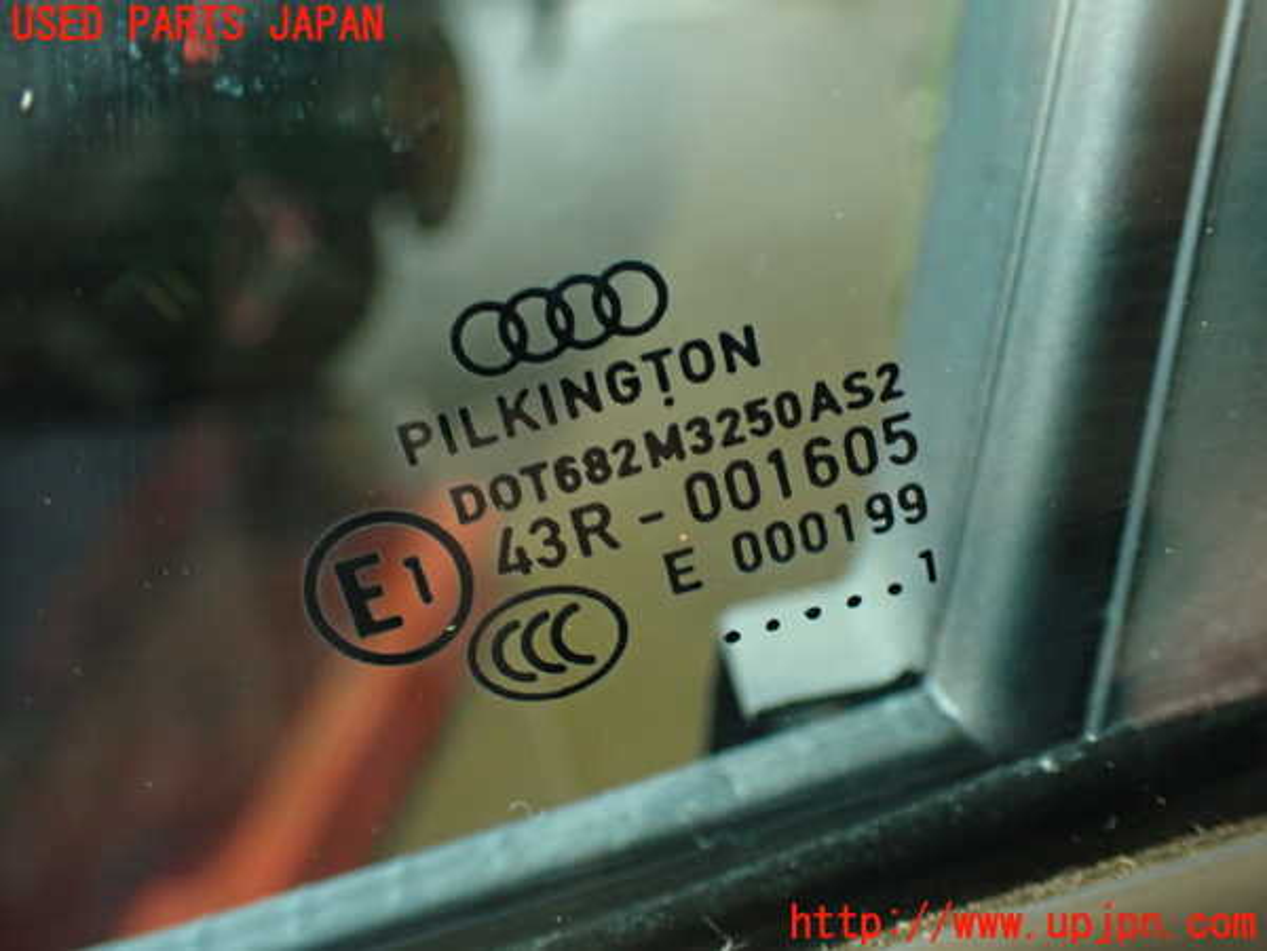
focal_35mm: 36
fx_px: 1318
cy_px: 476
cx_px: 634
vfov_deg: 39.7
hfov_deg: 51.4
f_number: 2.5
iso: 500
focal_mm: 6.37
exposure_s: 1/40
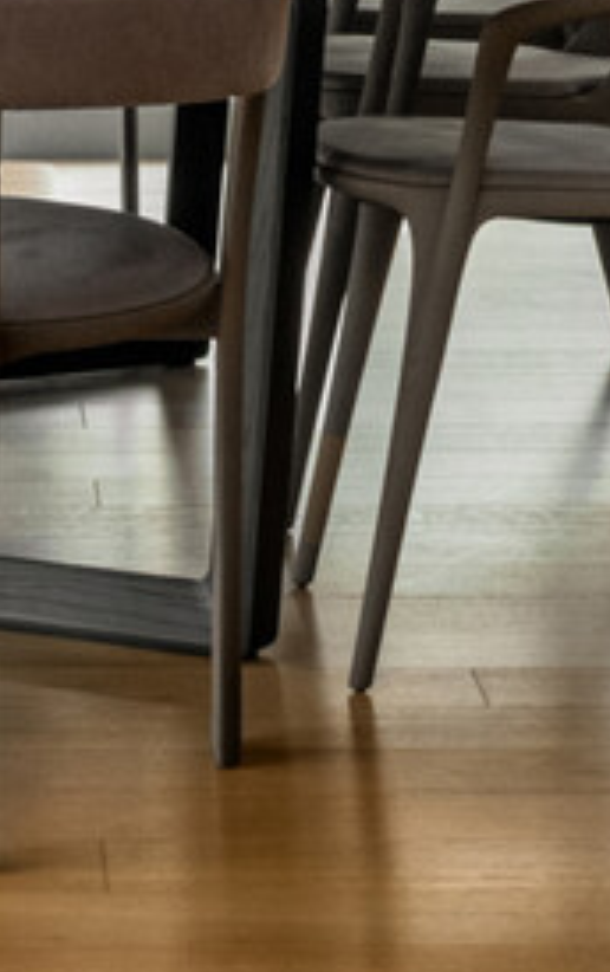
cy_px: -578
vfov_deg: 11.0
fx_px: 4826
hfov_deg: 7.2
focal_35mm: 182
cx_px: -12
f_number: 16
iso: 2000
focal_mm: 49
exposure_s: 1/15
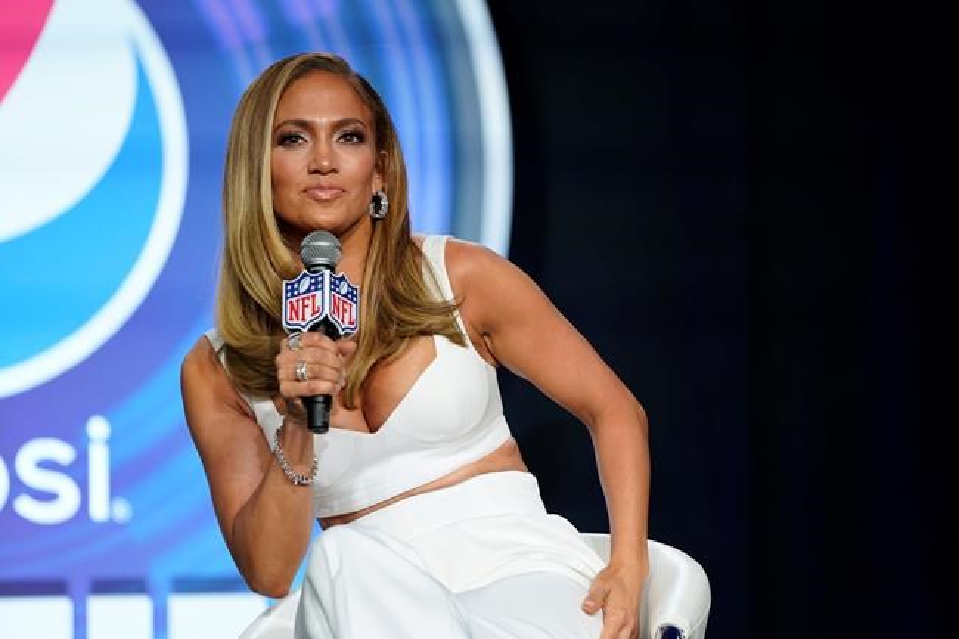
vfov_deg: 6.9
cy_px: 320
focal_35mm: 200
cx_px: 480
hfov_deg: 10.3
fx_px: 5326
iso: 2500
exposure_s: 1/640
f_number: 3.2
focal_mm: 200
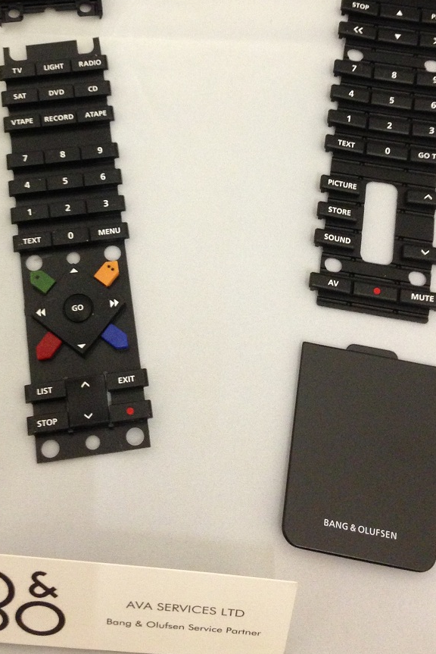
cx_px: 150
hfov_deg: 25.4
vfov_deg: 36.8
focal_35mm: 53
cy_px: 185
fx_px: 962
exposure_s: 1/20
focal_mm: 4.13
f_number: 2.4
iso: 250
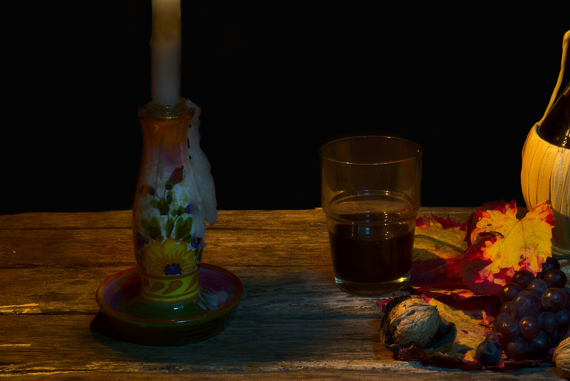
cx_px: 461
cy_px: 106
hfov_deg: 22.8
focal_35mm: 88
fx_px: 1394
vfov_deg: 15.5
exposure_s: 47.5
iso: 100
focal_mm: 50
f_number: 18
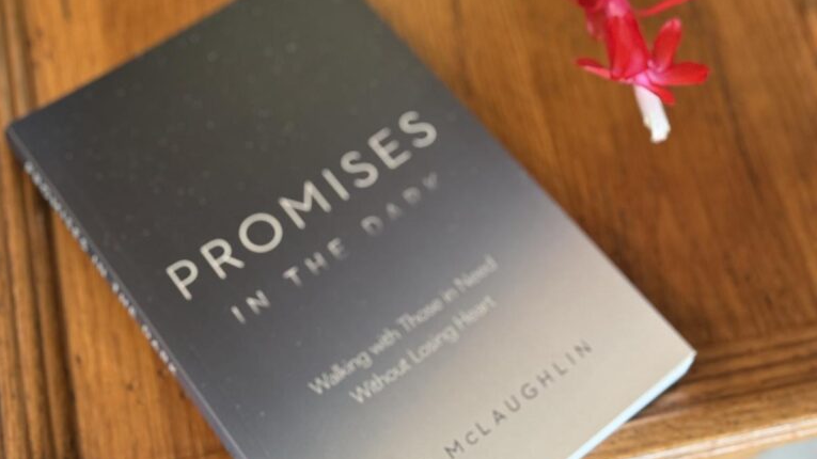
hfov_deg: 30.2
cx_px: 408
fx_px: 1516
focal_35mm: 70
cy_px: -21
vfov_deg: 16.8
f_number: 1.78
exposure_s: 1/60
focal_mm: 6.76
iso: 250
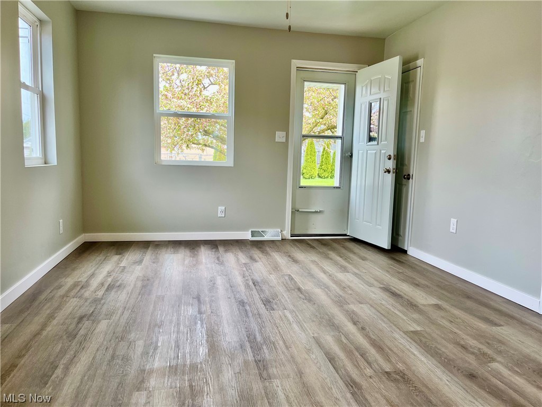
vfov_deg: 53.1
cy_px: 204
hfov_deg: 67.3
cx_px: 271
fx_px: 407
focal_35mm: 26
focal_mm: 5.1
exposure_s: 1/145
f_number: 1.6
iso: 64
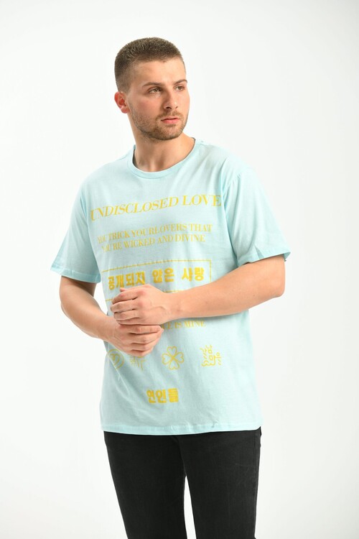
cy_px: 270
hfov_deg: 9.5
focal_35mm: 145
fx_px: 2169
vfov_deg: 14.2
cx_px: 180
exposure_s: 1/160
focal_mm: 145
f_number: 5.6
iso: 100
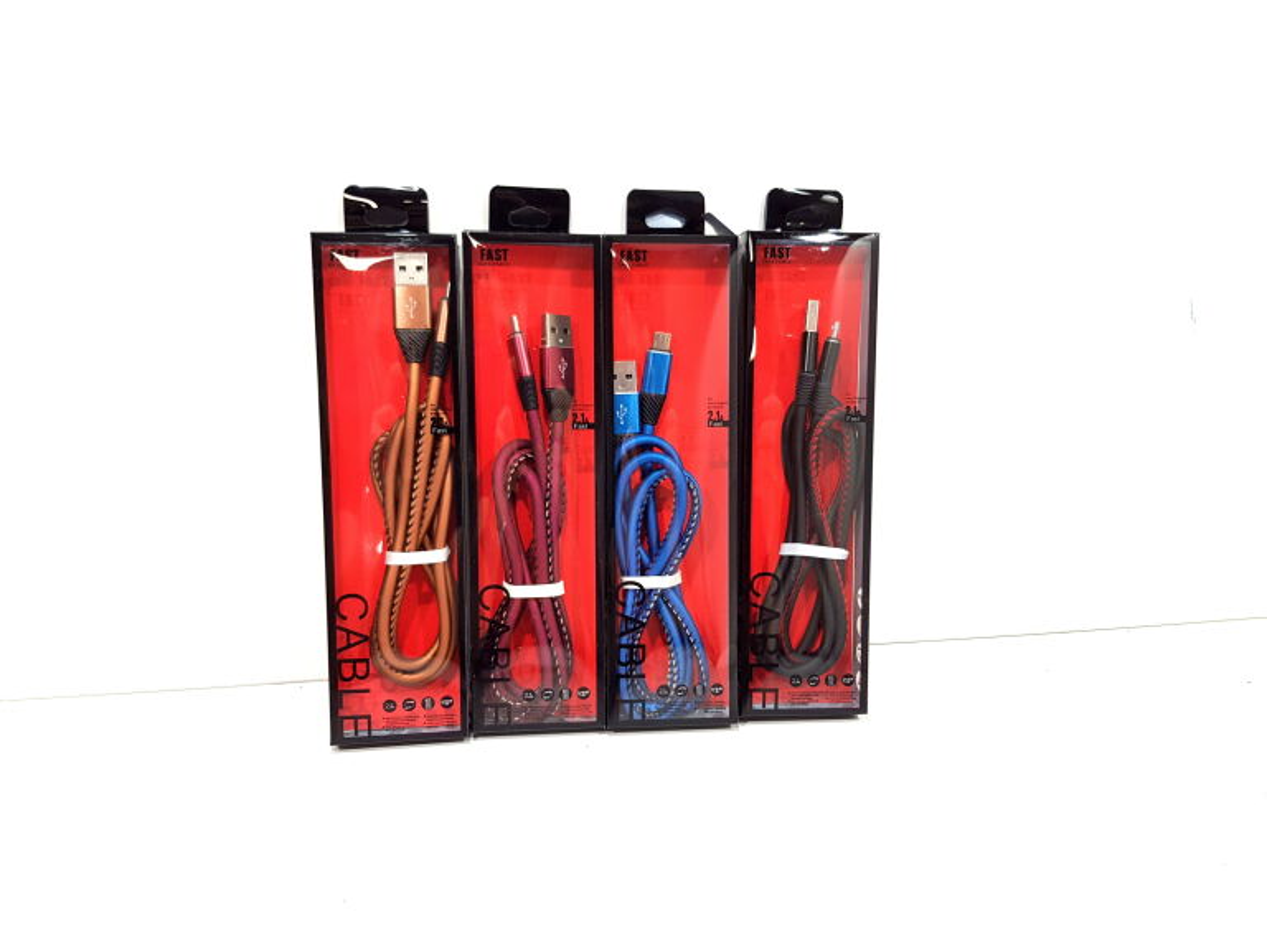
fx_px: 952
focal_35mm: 26
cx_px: 634
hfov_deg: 67.3
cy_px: 476
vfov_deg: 53.1
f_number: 1.7
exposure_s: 1/100
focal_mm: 4.2
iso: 80
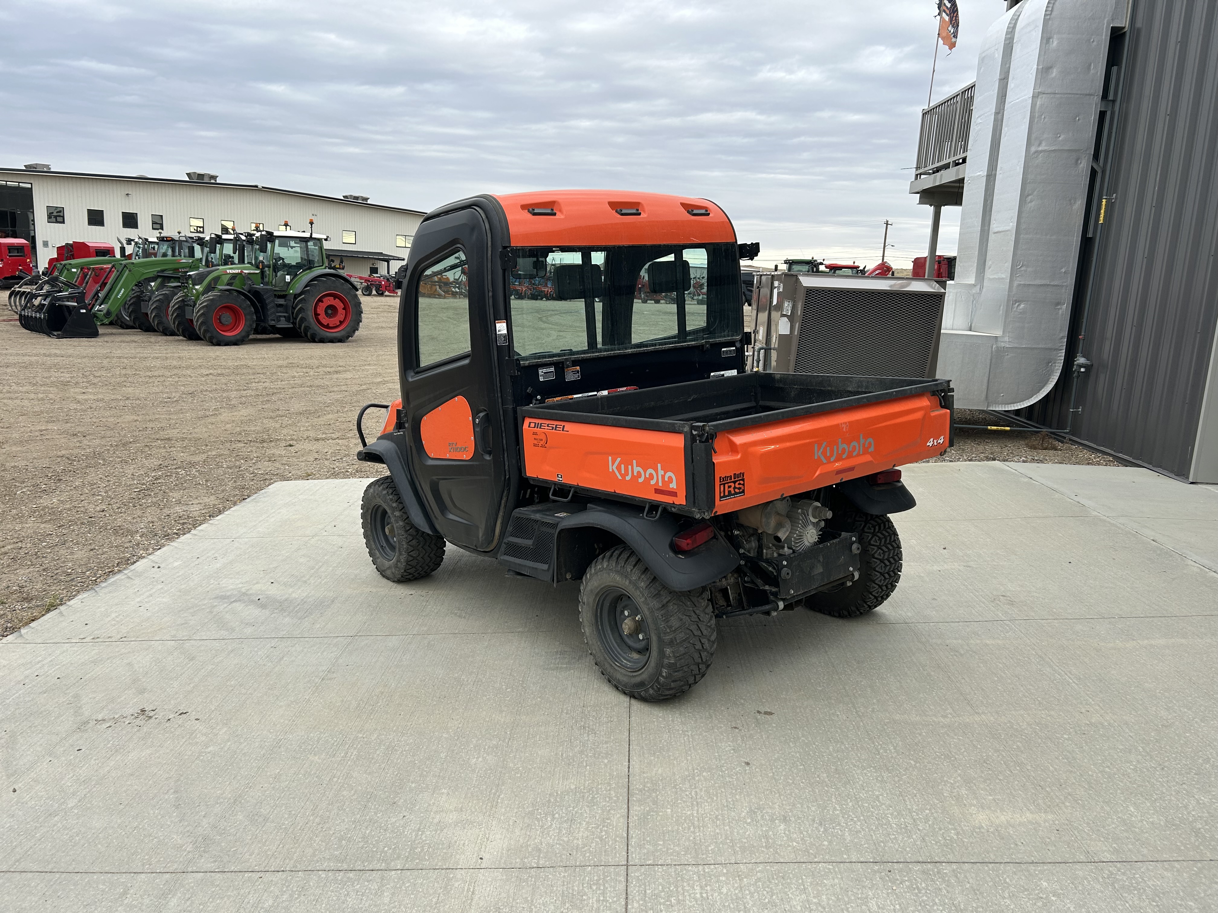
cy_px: 456
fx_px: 915
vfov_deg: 53.1
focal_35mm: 26
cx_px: 609
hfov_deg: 67.3
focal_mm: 5.7
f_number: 1.5
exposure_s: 1/917
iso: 50
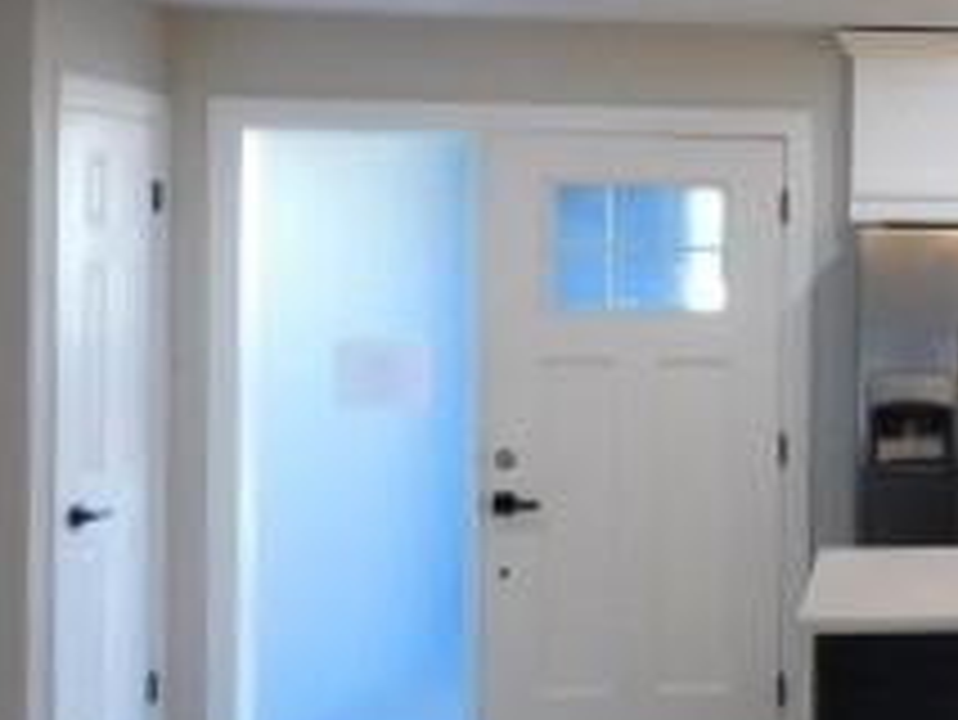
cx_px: 1358
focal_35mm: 69
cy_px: 274
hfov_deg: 23.6
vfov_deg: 21.3
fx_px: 1911
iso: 125
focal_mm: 4
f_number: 3
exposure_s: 1/30
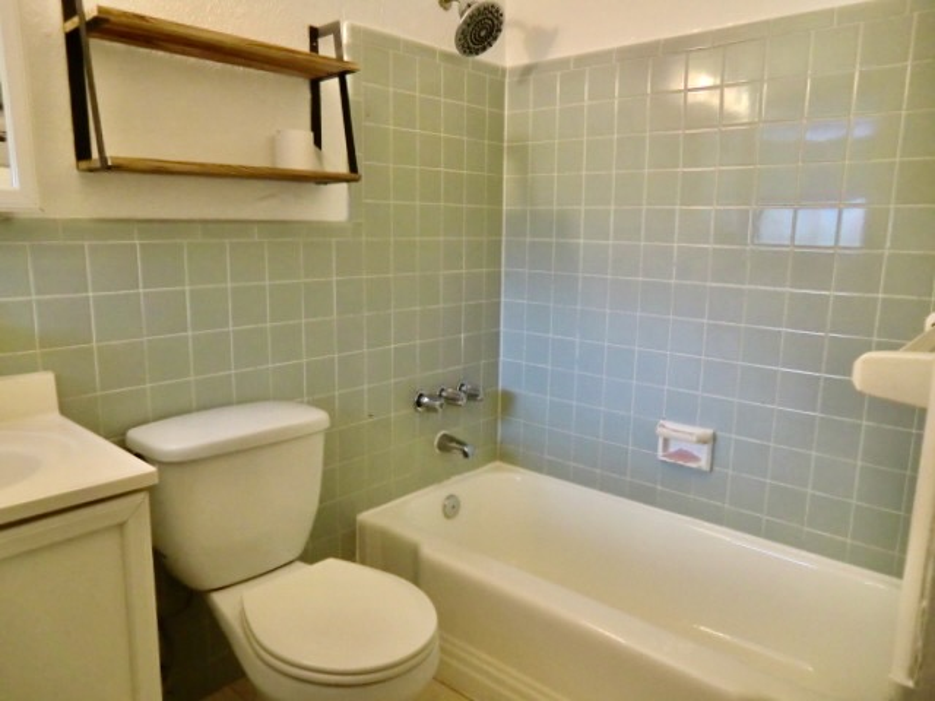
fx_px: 648
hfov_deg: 71.6
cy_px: 350
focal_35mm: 24
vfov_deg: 56.8
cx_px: 468
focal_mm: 4.3
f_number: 3.2
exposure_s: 1/60
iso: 500
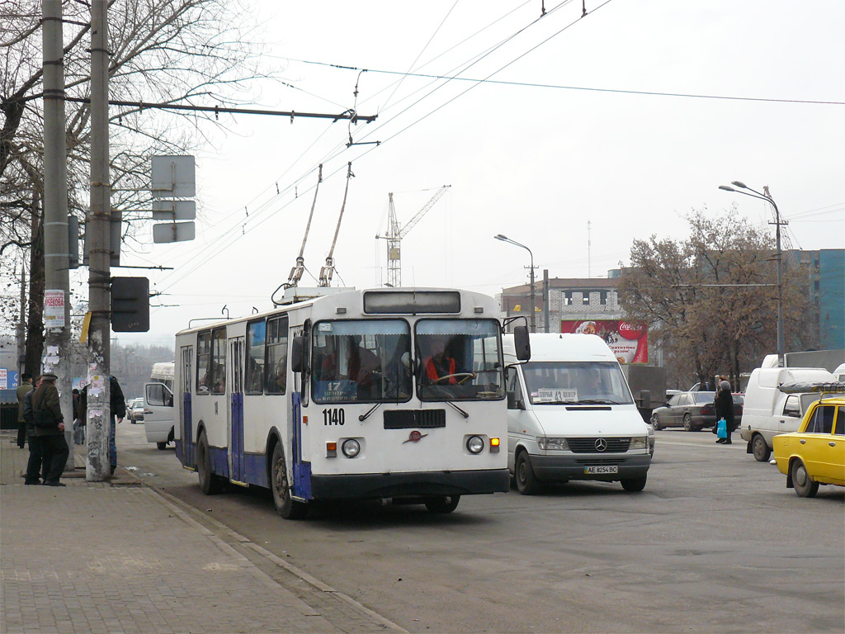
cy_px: 317
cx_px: 422
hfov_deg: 28.6
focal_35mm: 68
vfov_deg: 21.6
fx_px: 1660
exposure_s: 1/800
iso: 200
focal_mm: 11.4
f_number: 3.2
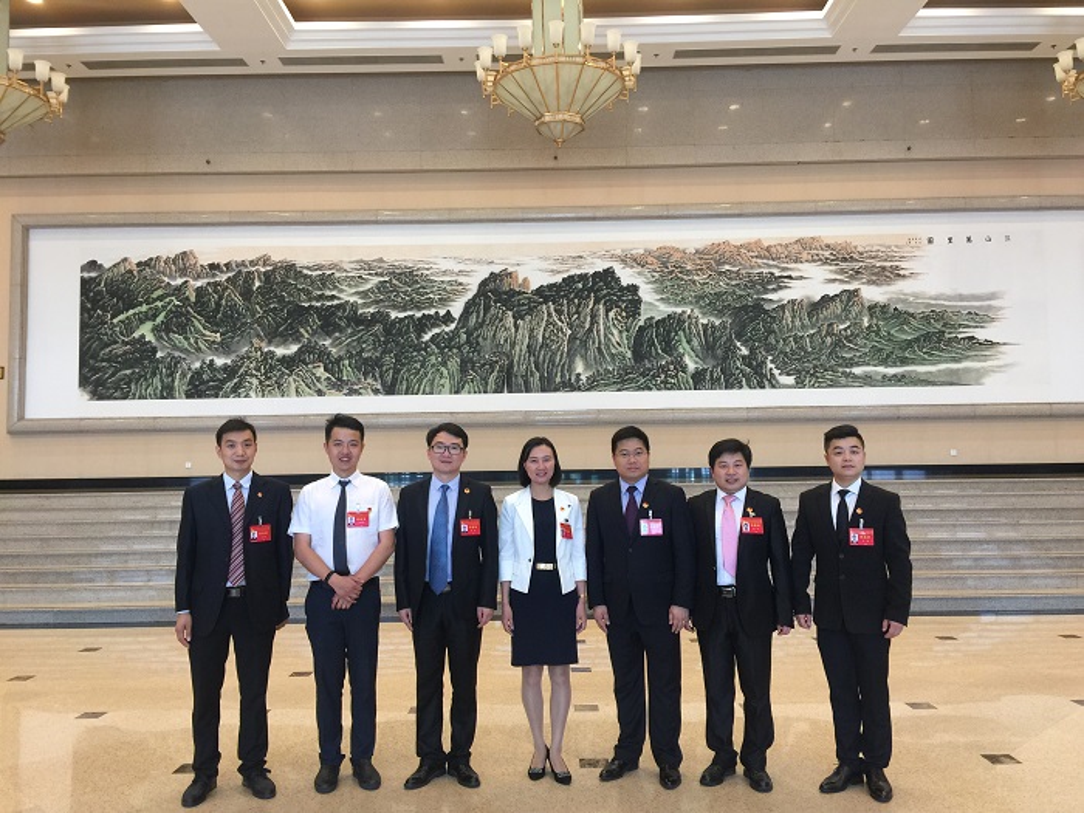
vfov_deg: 48.2
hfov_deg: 61.7
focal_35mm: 29
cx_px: 542
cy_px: 406
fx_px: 908
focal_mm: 4.15
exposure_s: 1/33
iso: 50
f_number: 2.2
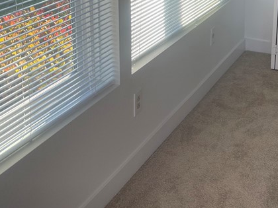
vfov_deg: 22.9
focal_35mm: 61
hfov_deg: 30.7
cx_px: 231
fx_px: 490
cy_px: -7
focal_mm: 5.1
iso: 32
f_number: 1.6
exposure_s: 1/284
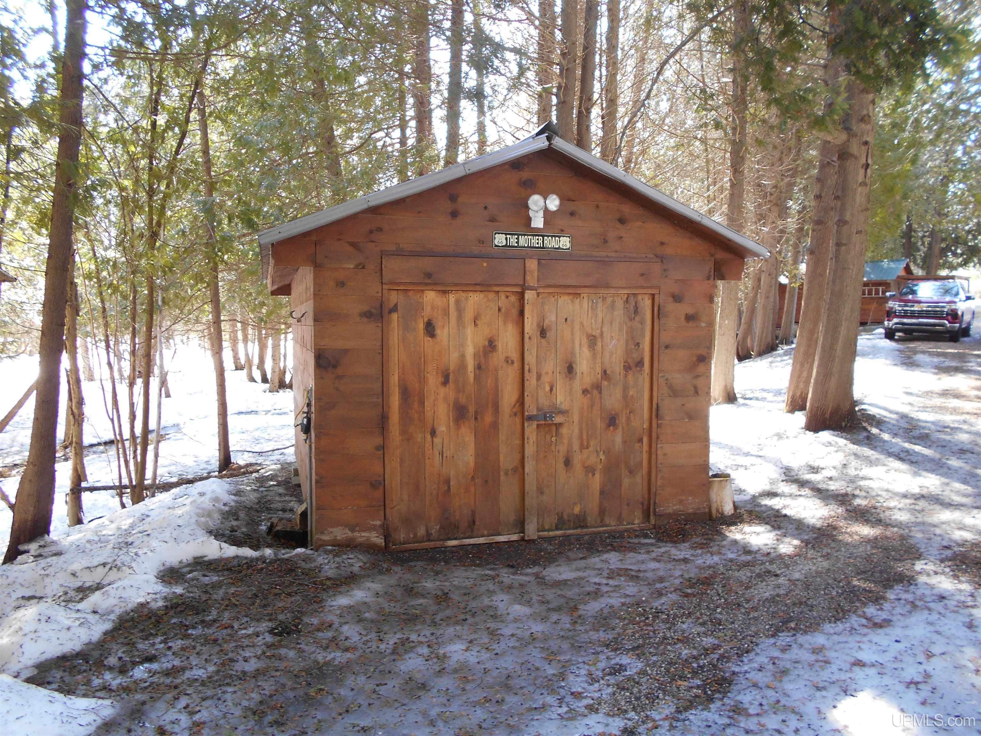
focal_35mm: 26
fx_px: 737
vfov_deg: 53.1
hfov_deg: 67.3
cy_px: 368
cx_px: 490
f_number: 3.2
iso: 110
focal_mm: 4.6
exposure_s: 1/30
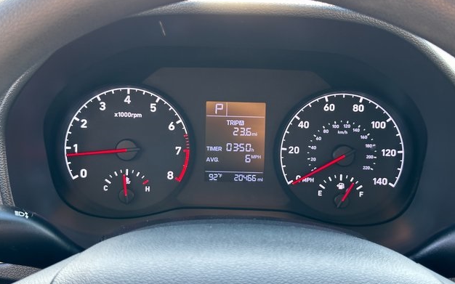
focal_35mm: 52
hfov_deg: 38.9
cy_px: 153
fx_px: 645
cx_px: 230
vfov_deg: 24.9
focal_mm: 6.86
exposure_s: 1/65
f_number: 1.78
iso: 80
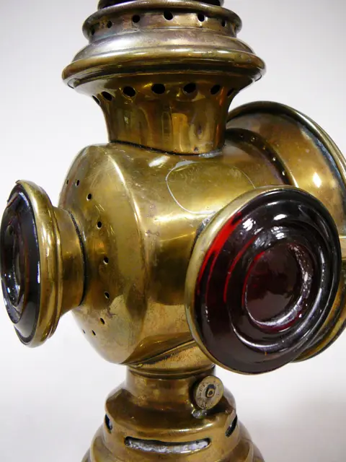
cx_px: 173
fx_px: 466
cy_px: 231
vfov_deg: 52.6
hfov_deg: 40.7
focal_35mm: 35
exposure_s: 1/13
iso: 200
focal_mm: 5.2
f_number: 2.8
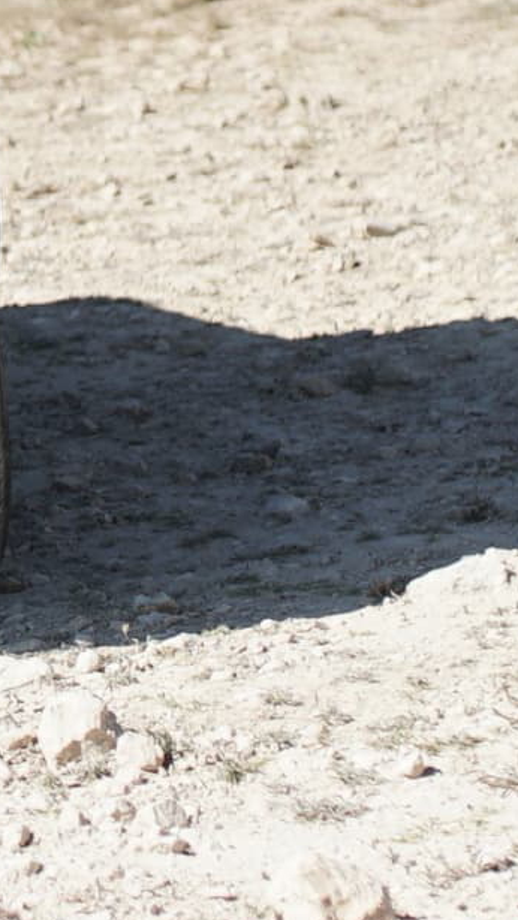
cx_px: -614
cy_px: -15
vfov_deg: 12.5
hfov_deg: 6.8
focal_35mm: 170
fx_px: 4151
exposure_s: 1/4000
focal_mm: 35
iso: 100
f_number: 2
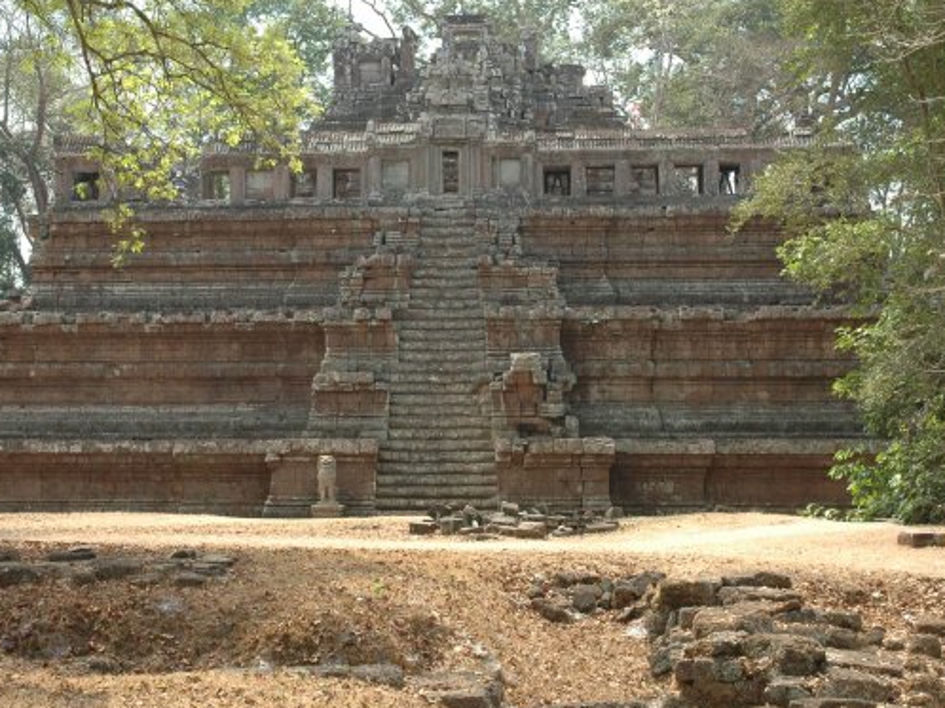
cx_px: 442
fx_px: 1765
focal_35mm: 65
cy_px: 300
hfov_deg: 30.0
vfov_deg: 22.7
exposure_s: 1/200
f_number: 7.1
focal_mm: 31
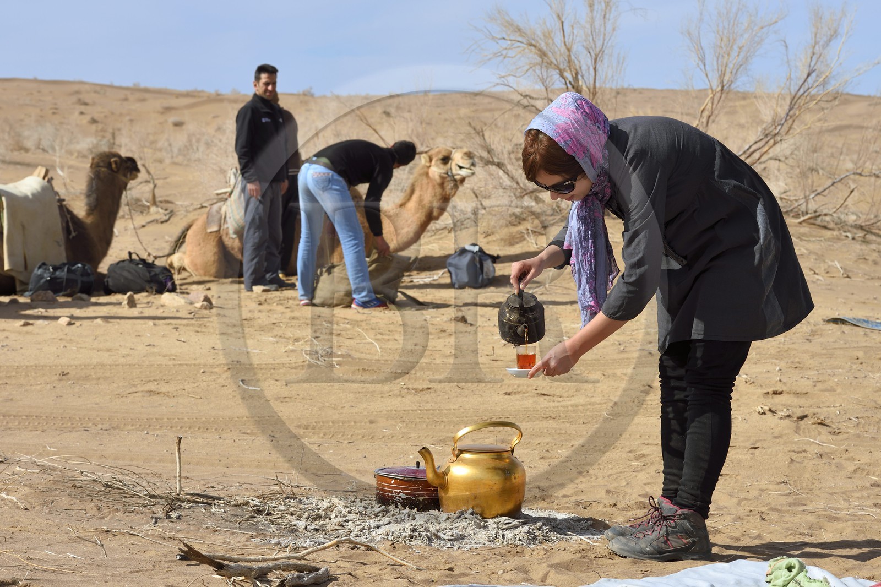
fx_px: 2104
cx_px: 440
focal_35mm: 86
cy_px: 294
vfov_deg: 15.9
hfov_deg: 23.6
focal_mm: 86
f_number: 13
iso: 200
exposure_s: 1/200
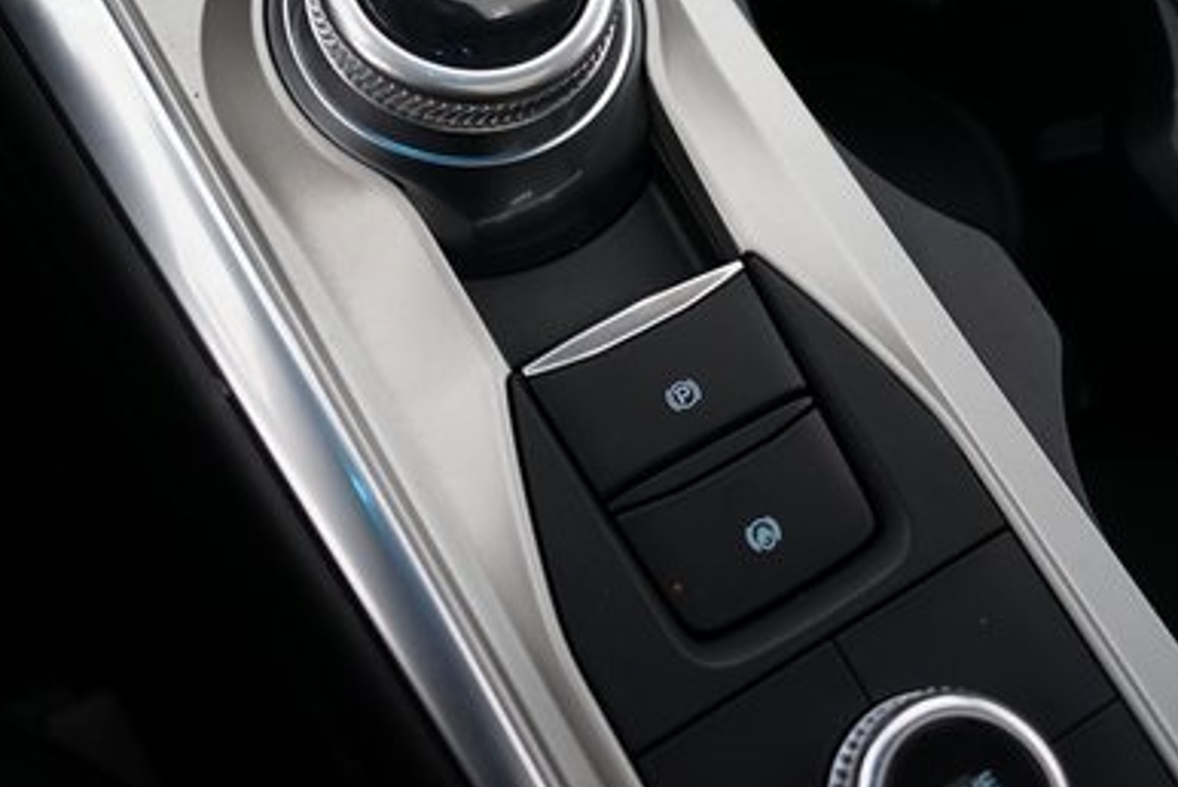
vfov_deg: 25.1
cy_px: 142
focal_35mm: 53
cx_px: 540
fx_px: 1736
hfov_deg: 37.5
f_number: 4
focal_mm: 32
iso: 640
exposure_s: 1/60
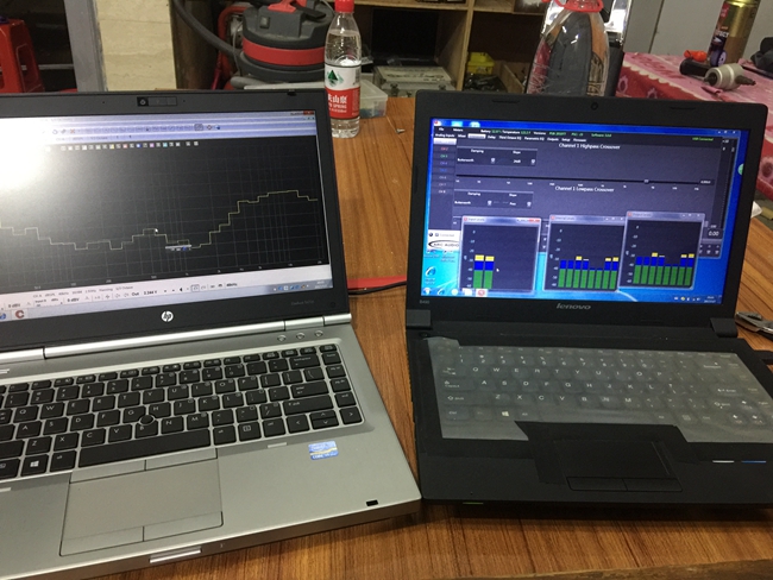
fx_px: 648
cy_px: 290
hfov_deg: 61.6
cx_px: 386
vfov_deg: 48.3
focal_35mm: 29
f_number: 2.2
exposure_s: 1/17
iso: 125
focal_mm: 4.15
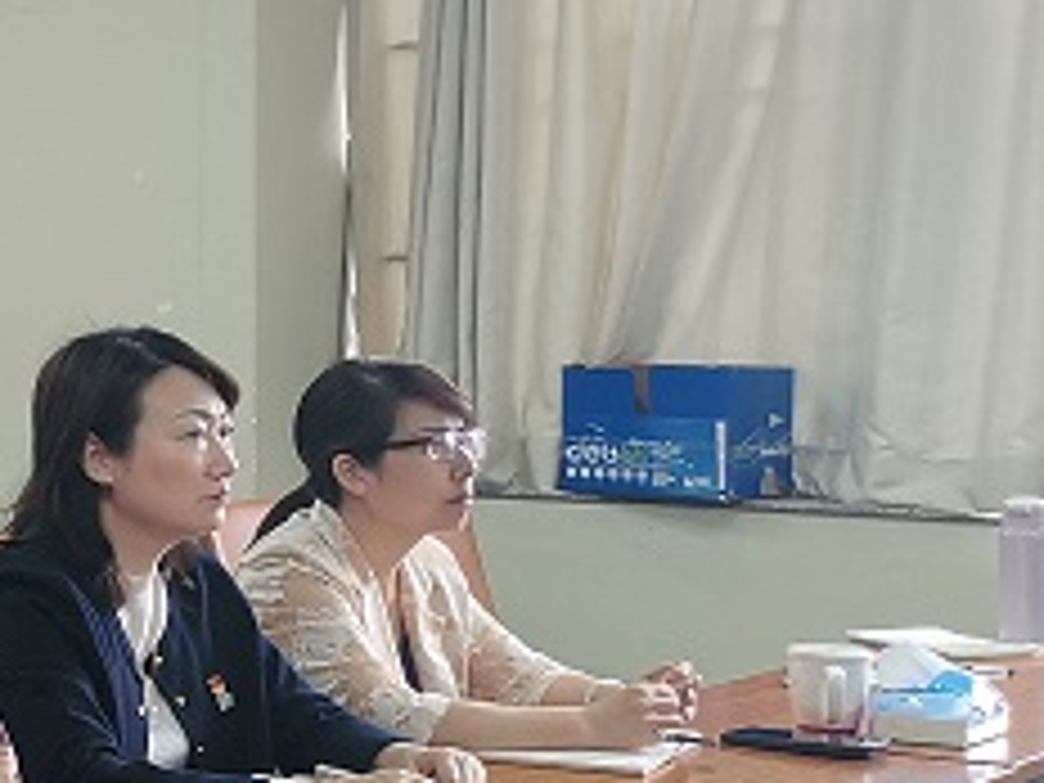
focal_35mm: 106
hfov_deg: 15.3
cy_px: 369
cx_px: -986
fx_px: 3197
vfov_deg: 14.0
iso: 100
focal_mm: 5.58
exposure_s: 1/100
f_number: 1.8
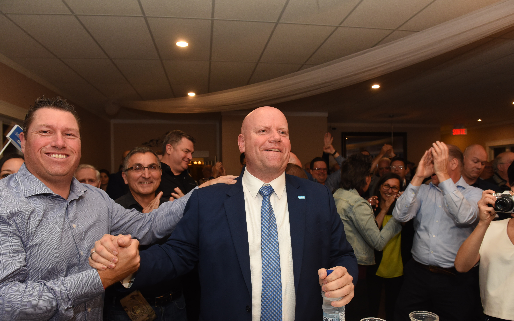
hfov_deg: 72.5
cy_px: 175
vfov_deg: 49.2
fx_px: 350
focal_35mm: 25
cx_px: 257
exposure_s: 1/100
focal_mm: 24
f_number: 6.3
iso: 1600
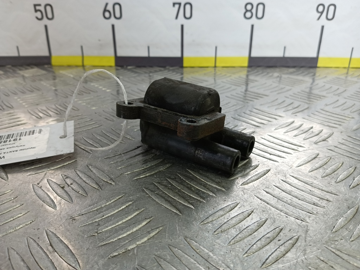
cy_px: 135
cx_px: 180
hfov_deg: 73.9
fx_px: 239
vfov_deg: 58.9
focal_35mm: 23
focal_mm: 4.11
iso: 123
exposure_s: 1/100
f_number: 1.6
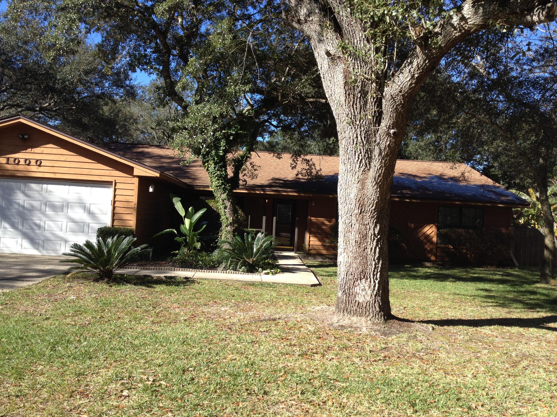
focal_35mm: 35
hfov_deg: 52.6
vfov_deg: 40.7
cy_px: 208
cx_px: 278
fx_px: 563
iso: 50
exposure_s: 1/778
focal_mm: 4.28
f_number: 2.4
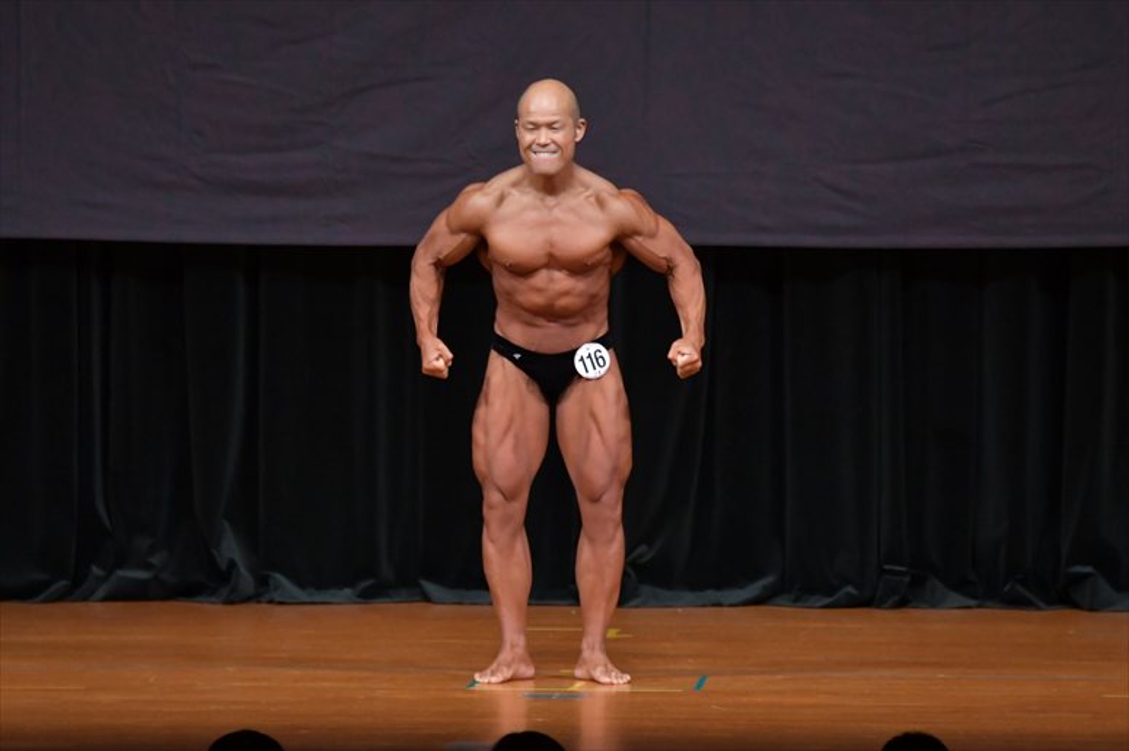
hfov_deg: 7.6
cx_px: 564
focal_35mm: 270
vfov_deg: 5.1
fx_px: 8463
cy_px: 376
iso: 4000
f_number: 5.6
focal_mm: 180
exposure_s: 1/400
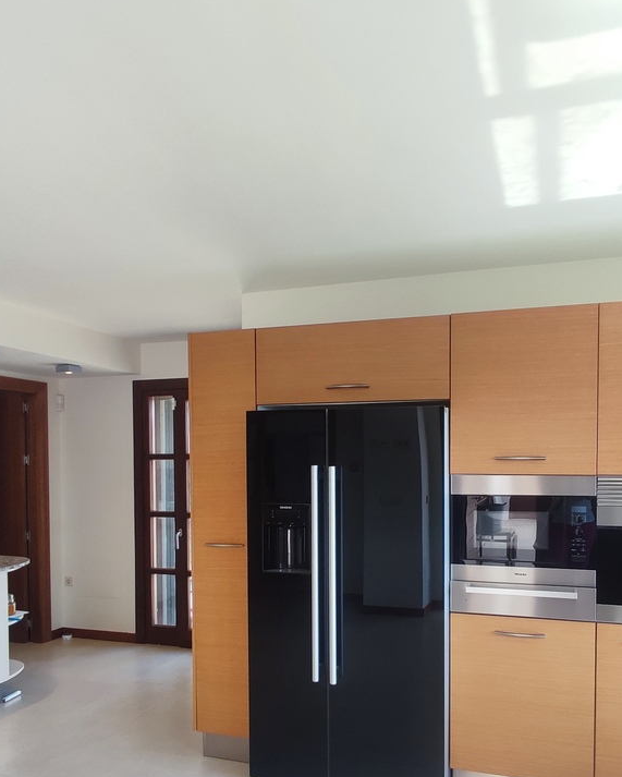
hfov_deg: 51.5
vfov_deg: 61.2
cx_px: 337
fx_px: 644
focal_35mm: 28
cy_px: 491
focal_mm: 1.65
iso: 94
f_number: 2.2
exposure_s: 1/120
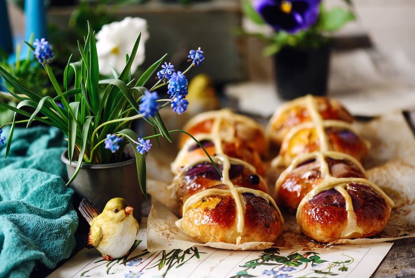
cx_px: 162
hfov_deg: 15.6
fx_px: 1511
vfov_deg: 10.5
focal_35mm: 131
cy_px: 133
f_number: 3
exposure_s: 1/40
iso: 125
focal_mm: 105
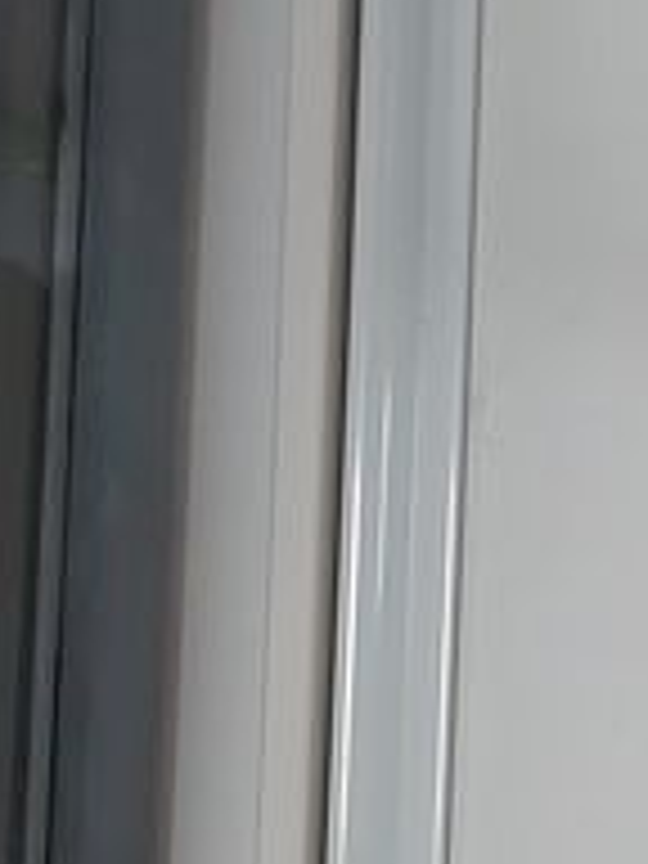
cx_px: 1508
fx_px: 3245
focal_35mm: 130
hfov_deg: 10.1
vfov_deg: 15.1
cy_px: 702
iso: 100
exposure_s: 1/100
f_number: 1.8
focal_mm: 5.23
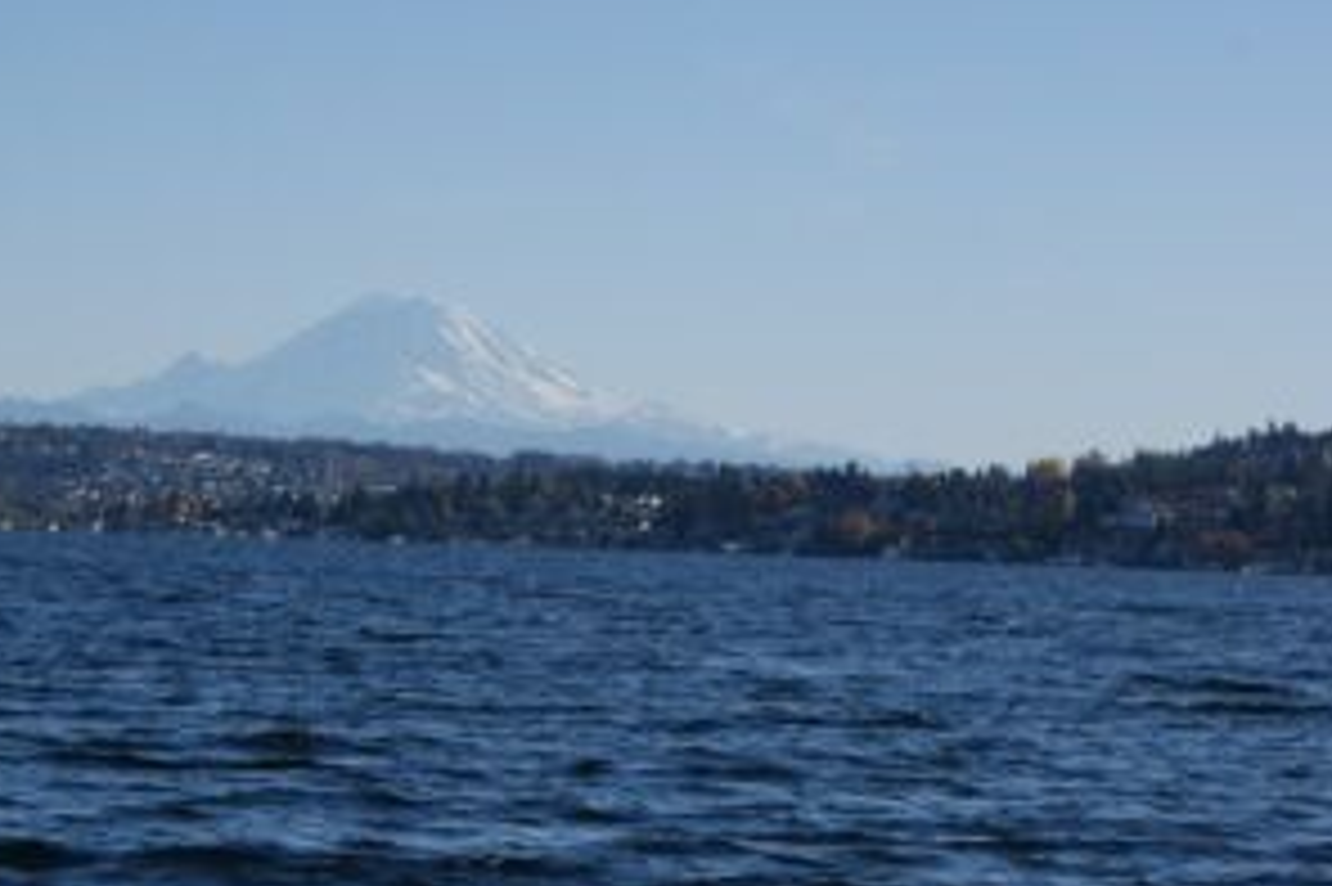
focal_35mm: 142
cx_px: 468
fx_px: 5251
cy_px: 483
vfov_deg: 9.6
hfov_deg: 14.4
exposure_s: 1/160
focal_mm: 70
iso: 100
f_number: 11
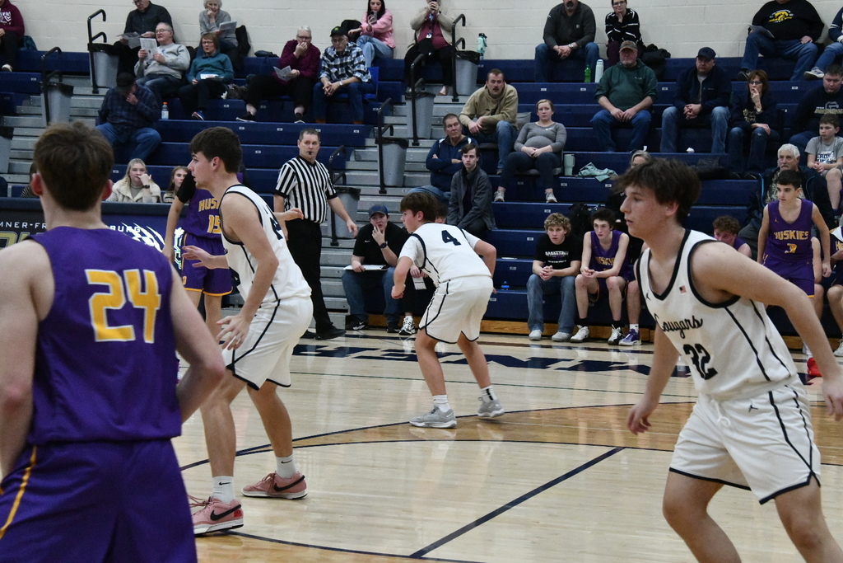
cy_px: 282
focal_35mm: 90
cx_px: 422
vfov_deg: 15.2
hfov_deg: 22.6
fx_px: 2108
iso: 16000
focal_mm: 90
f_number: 11
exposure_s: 1/250
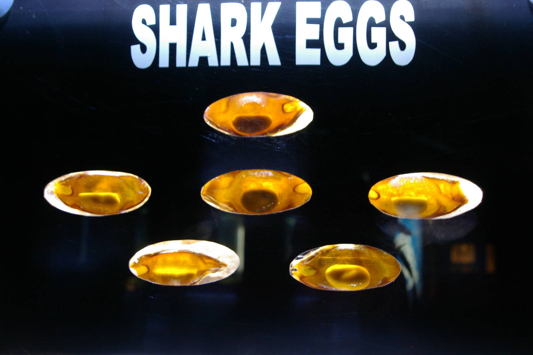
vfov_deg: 27.2
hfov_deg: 40.0
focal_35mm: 50
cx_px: 266
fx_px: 732
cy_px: 178
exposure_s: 1/4
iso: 400
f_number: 5.6
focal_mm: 33
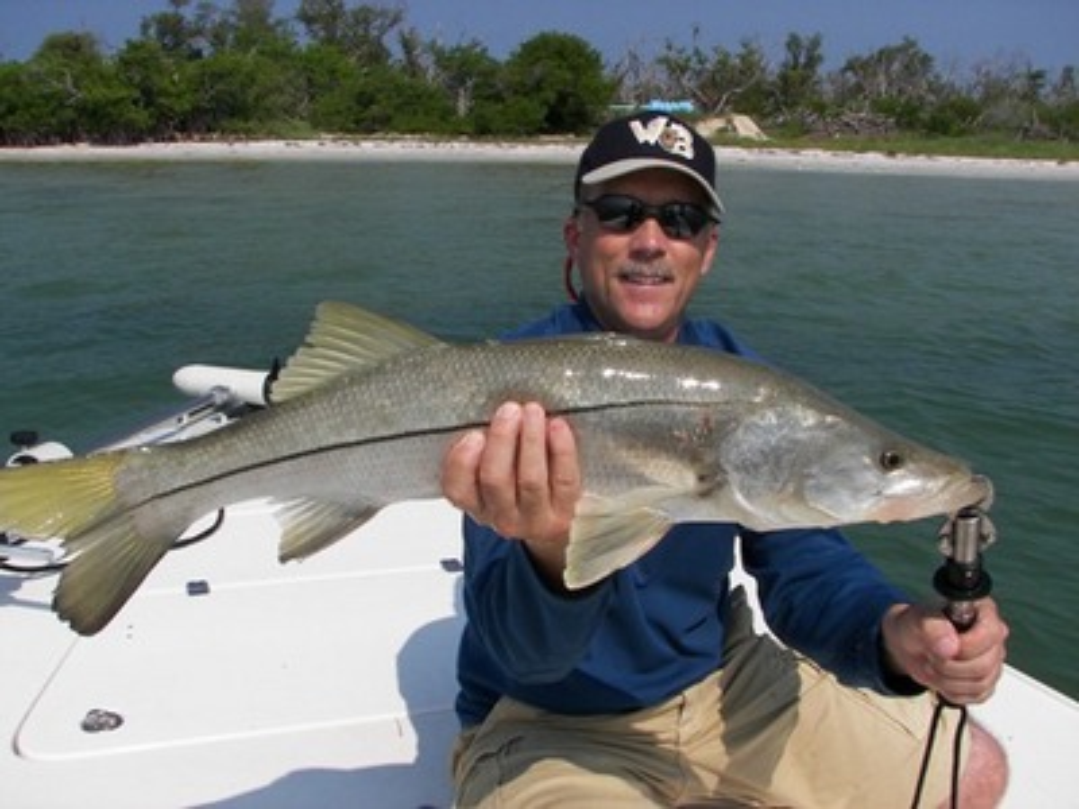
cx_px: 540
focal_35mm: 36
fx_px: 1122
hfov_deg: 51.4
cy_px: 404
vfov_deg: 39.7
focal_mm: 6
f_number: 5.6
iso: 50
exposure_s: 1/640
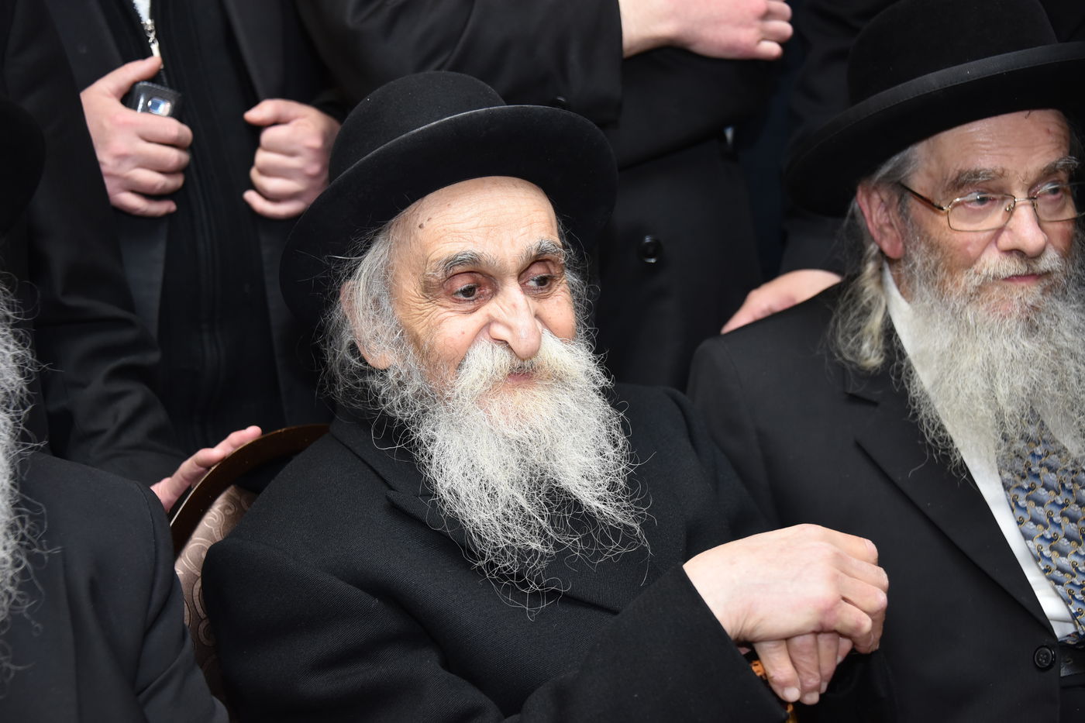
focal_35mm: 70
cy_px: 362
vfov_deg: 19.5
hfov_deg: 28.8
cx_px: 542
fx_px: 2109
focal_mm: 70
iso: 2000
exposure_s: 1/125
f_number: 5
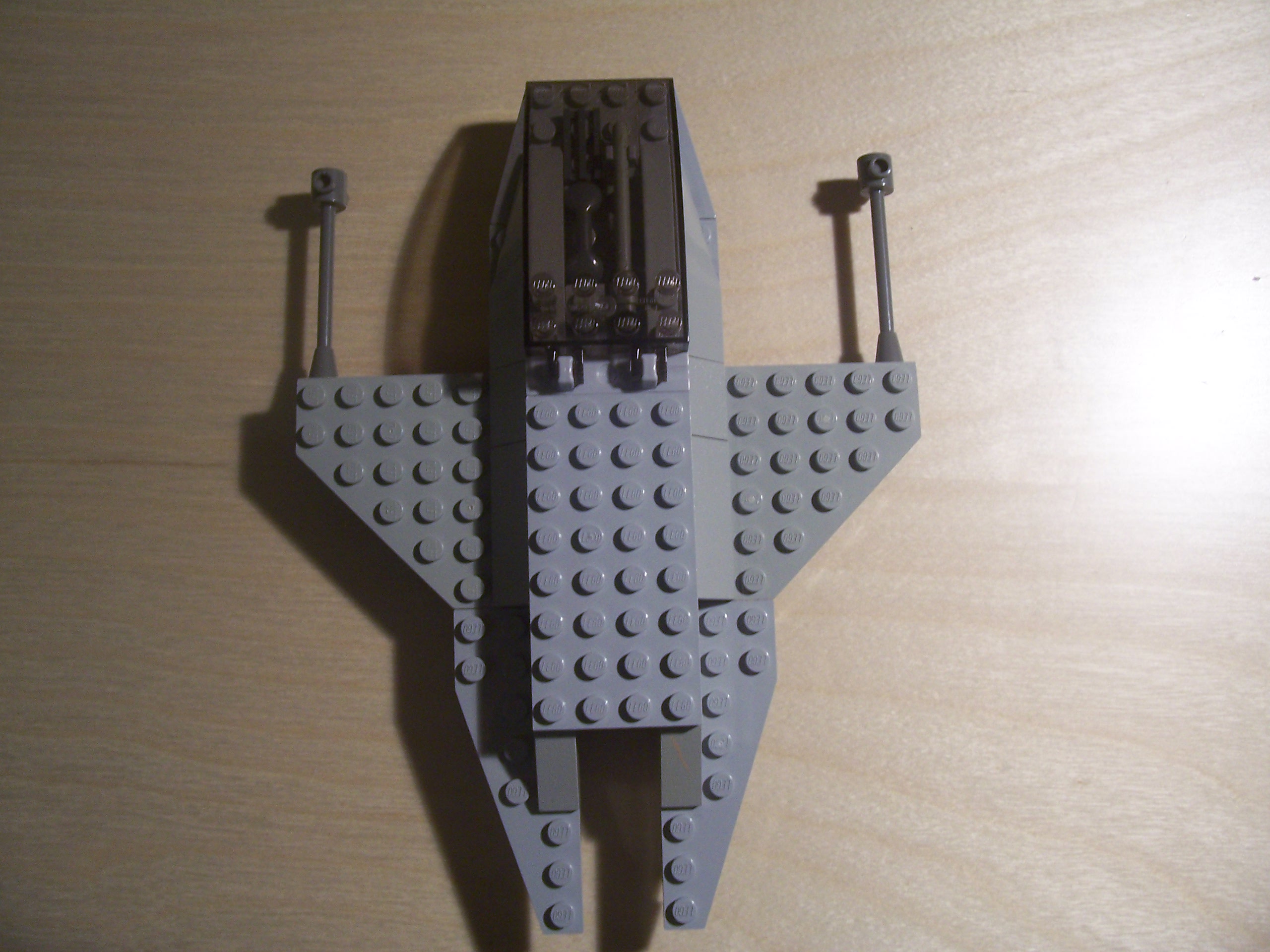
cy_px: 476
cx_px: 635
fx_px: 1247
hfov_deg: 54.0
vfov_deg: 41.8
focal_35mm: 34
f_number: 2.7
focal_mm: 5.6
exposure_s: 1/30
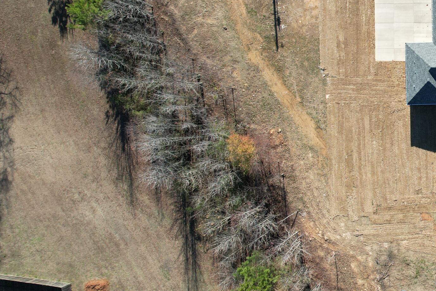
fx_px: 581
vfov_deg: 27.8
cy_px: 82
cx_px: 440
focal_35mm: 48
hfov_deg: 36.7
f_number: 2.8
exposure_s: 1/800
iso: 100
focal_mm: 8.38
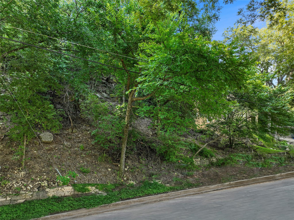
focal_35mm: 24
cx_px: 147
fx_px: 204
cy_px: 110
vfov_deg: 56.8
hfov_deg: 71.6
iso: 280
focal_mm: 12.29
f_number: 2.8
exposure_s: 1/100
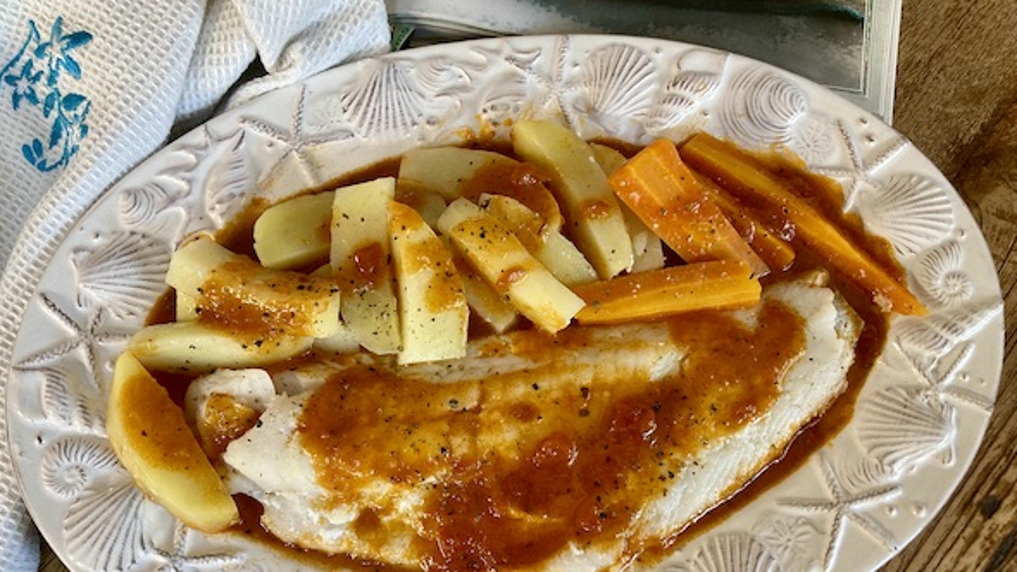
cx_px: 505
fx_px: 836
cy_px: 341
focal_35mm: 31
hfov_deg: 62.6
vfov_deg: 37.7
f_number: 1.8
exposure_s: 1/50
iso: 160
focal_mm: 3.99
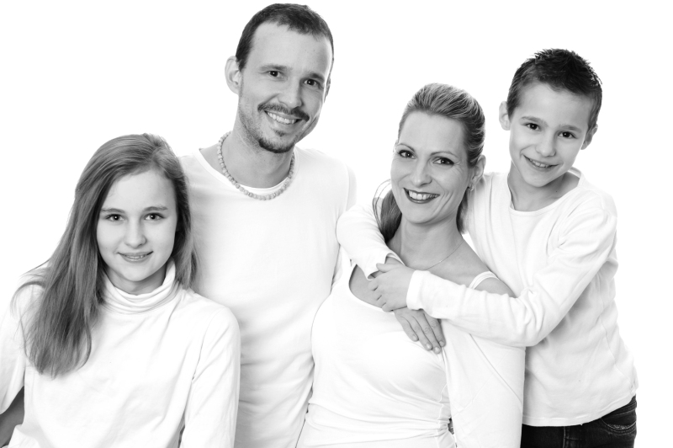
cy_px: 224
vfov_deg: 23.3
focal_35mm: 58
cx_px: 336
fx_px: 1083
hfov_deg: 34.5
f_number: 5.6
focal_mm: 58
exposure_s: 1/60
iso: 100
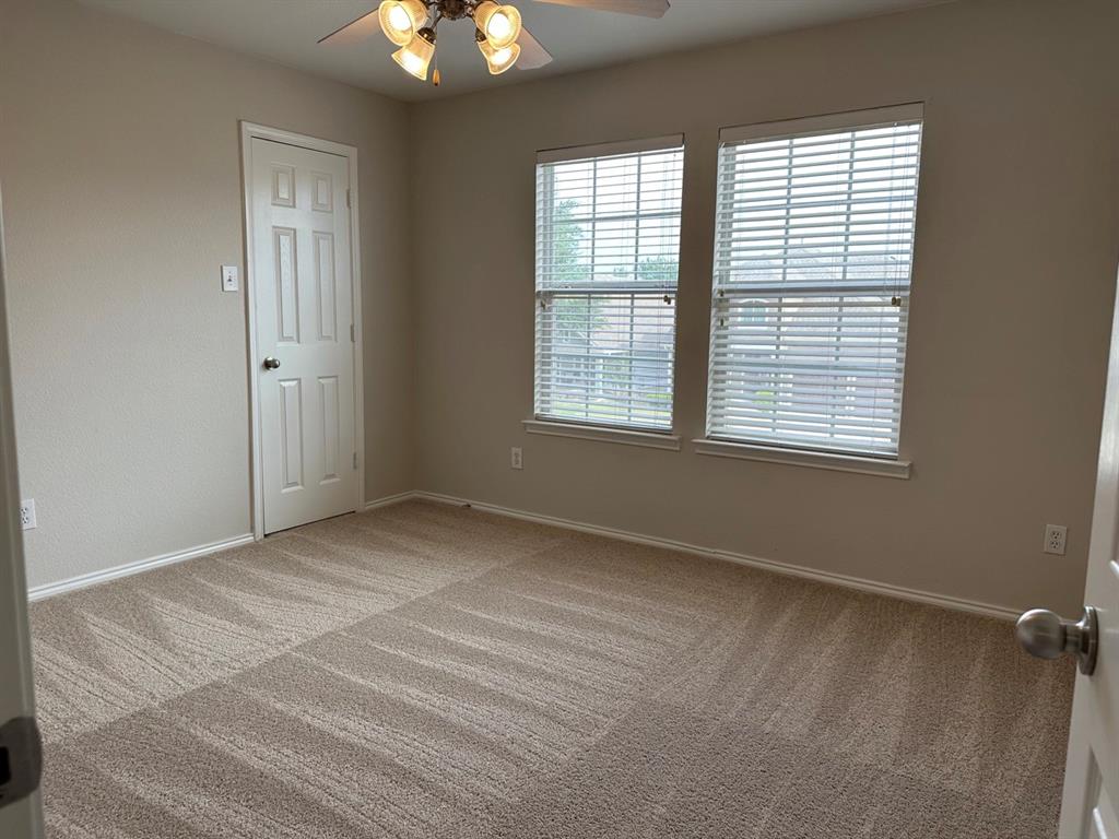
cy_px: 420
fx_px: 776
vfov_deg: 56.8
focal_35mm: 24
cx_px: 560
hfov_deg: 71.6
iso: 80
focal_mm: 6.86
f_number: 1.78
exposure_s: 1/243
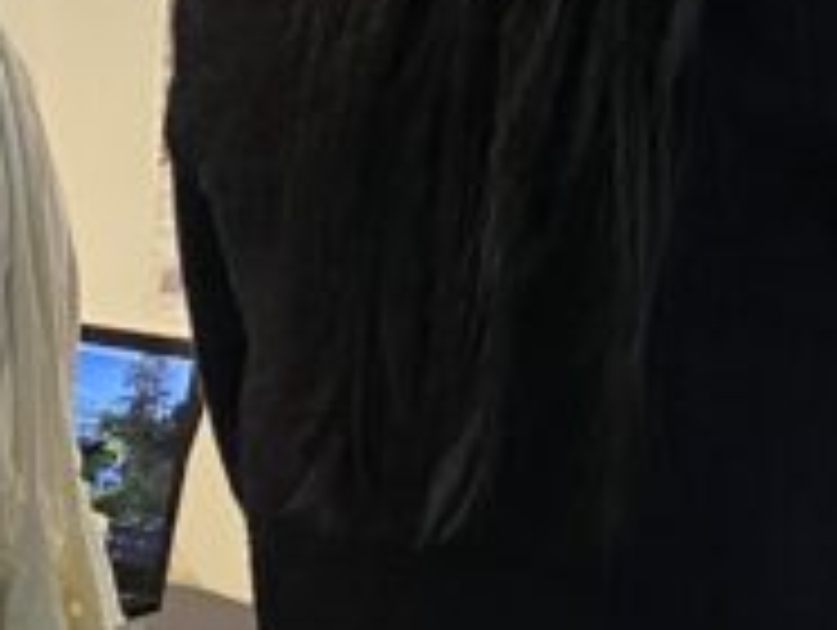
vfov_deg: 10.4
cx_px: 279
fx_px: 3462
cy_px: 364
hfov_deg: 13.8
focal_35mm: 143
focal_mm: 4.25
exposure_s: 1/60
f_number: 1.8
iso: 500
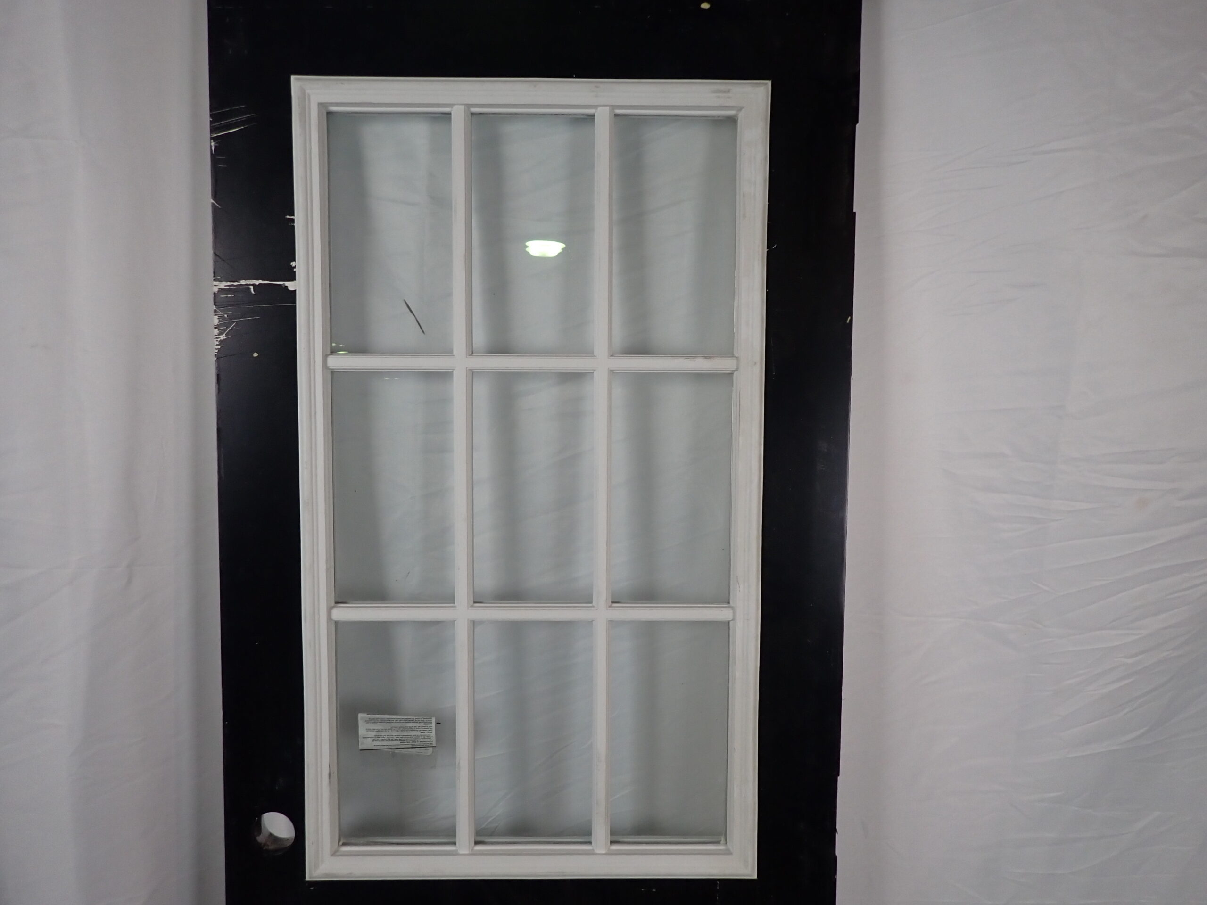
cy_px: 452
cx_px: 604
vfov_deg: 54.9
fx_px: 872
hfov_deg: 69.4
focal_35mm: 25
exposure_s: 1/100
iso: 200
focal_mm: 4.5
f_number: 2
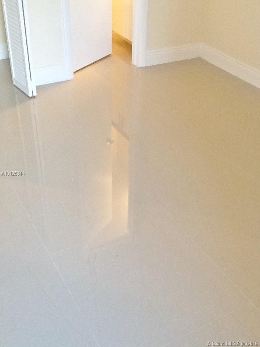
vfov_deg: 42.9
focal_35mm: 44
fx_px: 441
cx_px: 130
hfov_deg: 32.9
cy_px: 174
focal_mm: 2.03
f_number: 2.4
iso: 160
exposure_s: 1/30
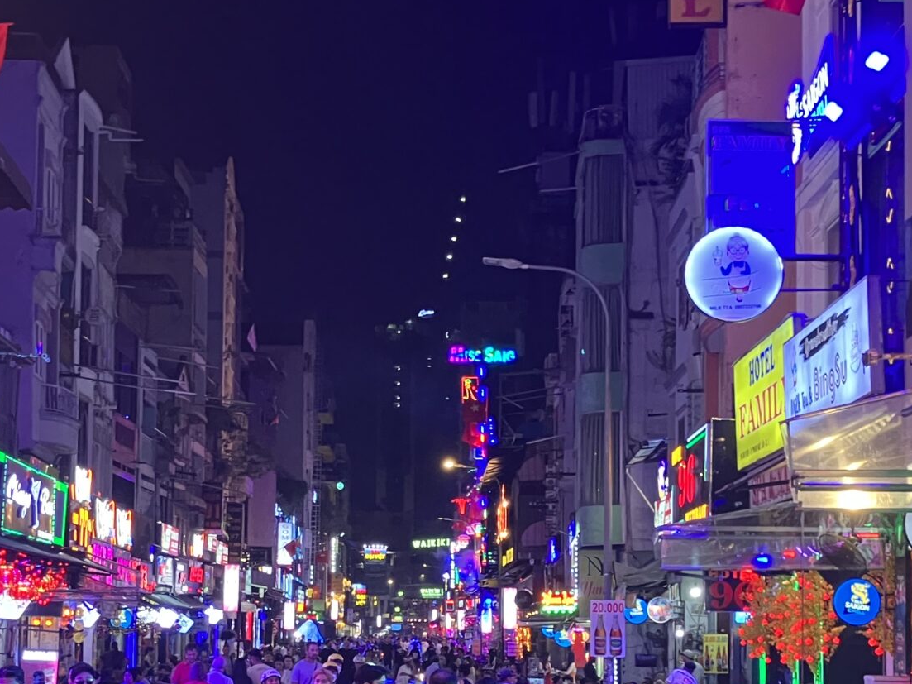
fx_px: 1712
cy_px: 520
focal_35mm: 65
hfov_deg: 29.8
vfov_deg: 22.4
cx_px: 427
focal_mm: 3.99
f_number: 1.8
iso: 160
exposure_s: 1/50
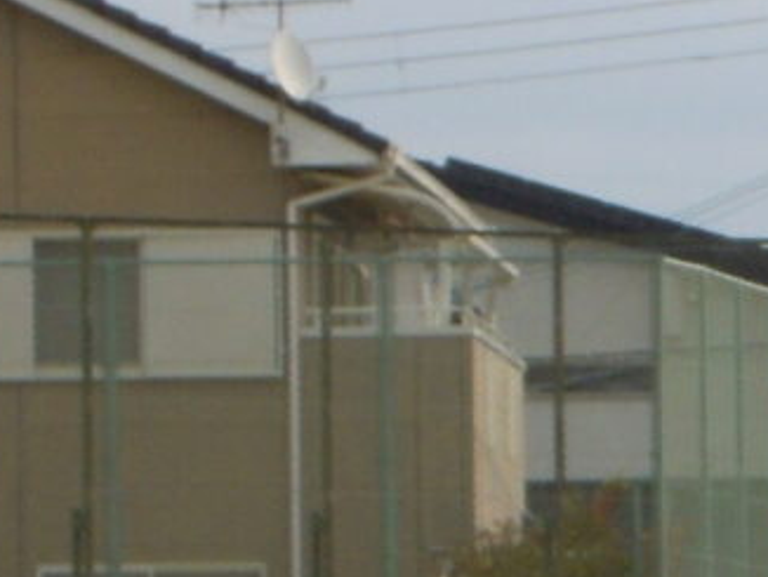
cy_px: 942
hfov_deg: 3.0
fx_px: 14765
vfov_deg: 2.2
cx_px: 1435
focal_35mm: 665
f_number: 5.9
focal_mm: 20.3
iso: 100
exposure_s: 1/160
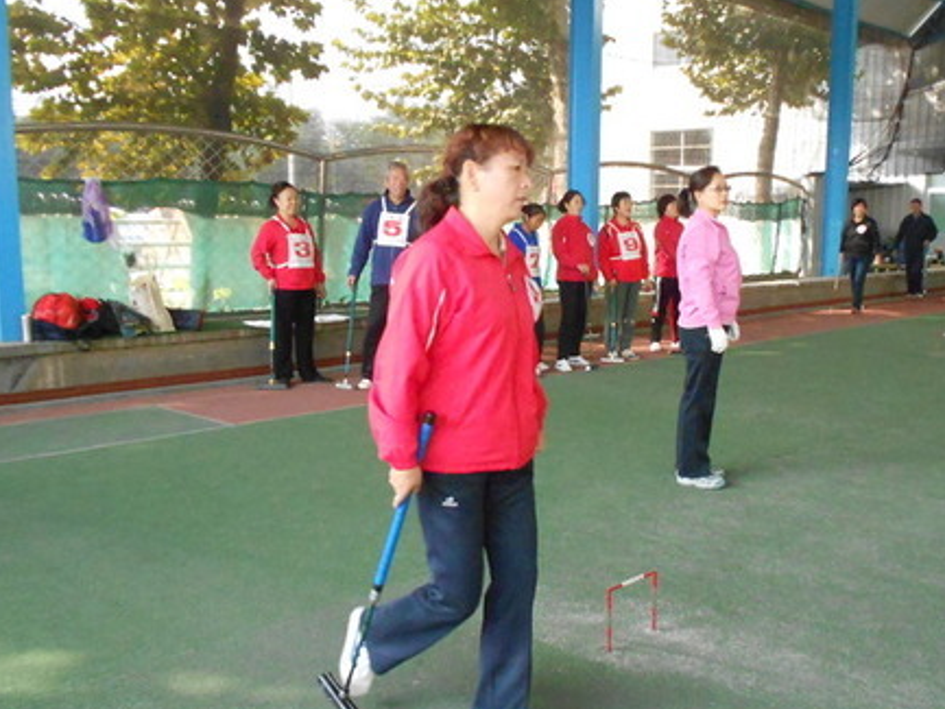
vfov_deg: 39.7
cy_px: 360
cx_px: 561
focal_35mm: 36
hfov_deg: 51.0
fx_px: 983
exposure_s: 1/250
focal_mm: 4.6
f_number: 3.2
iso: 800
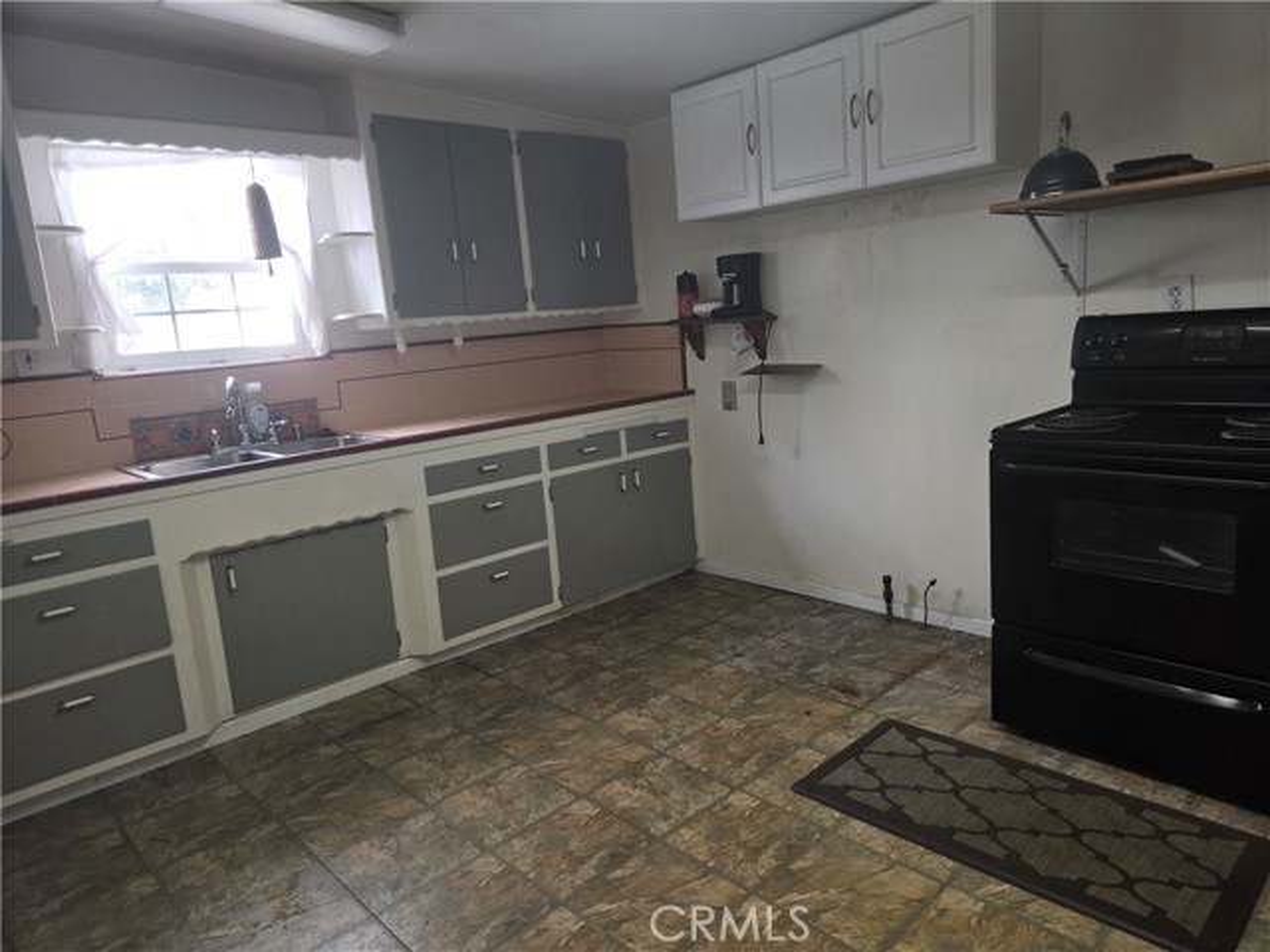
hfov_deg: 73.9
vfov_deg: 58.9
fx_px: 844
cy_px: 476
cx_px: 635
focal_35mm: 23
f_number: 1.8
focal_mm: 5.4
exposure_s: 1/60
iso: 80
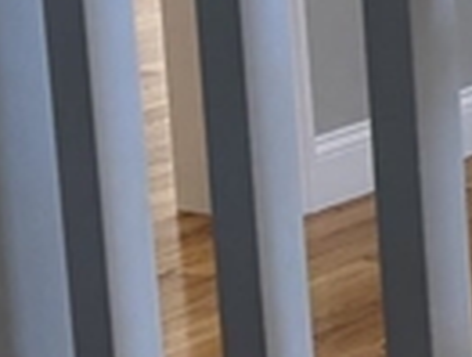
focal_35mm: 187
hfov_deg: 7.9
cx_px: 1722
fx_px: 2557
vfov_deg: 7.8
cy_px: -195
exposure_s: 1/120
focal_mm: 6.76
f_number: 1.78
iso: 80
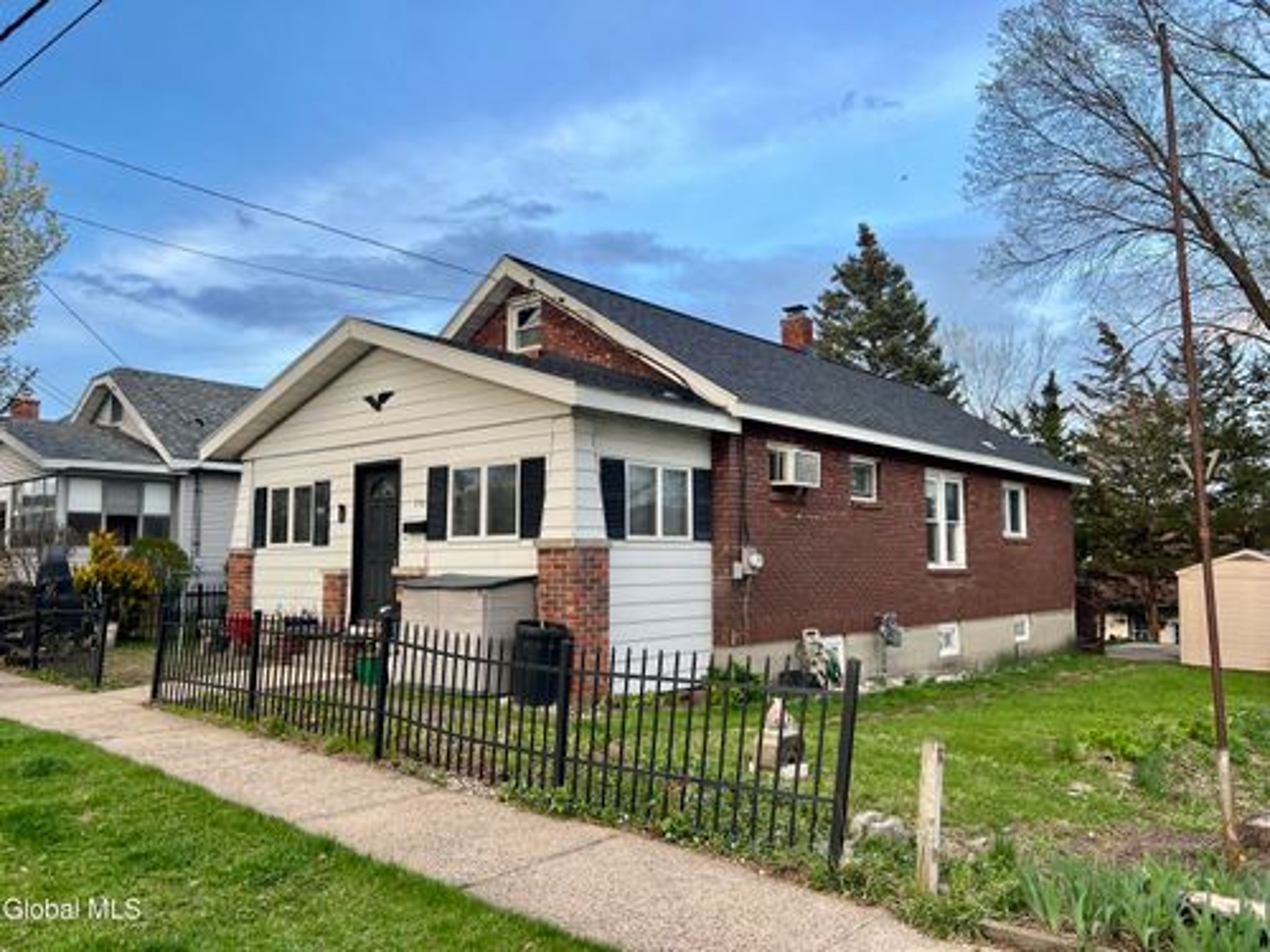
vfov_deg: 53.1
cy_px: 476
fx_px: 954
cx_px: 635
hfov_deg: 67.3
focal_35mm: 26
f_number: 1.5
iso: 100
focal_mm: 5.7
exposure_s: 1/121
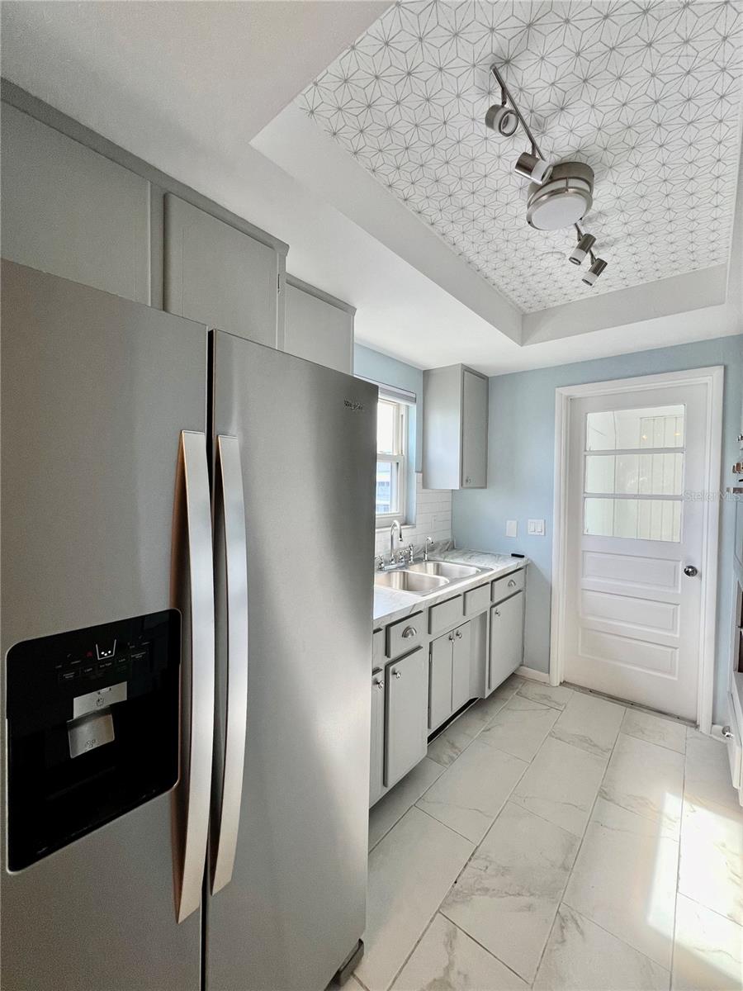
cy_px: 496
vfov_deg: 106.2
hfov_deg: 89.9
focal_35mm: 13
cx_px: 372
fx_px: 372
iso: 100
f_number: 1.8
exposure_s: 1/120
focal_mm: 1.57
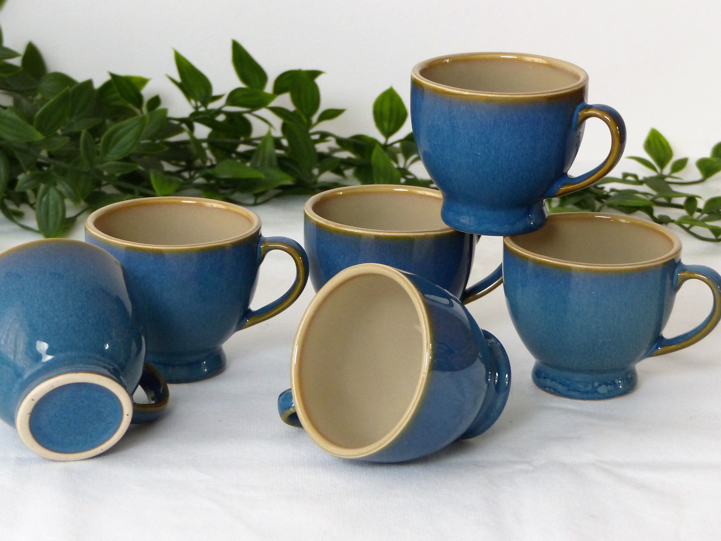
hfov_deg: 15.6
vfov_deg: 11.8
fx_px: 2624
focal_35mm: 126
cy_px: 290
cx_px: 390
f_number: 2.8
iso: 320
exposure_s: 1/60
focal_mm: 17.8
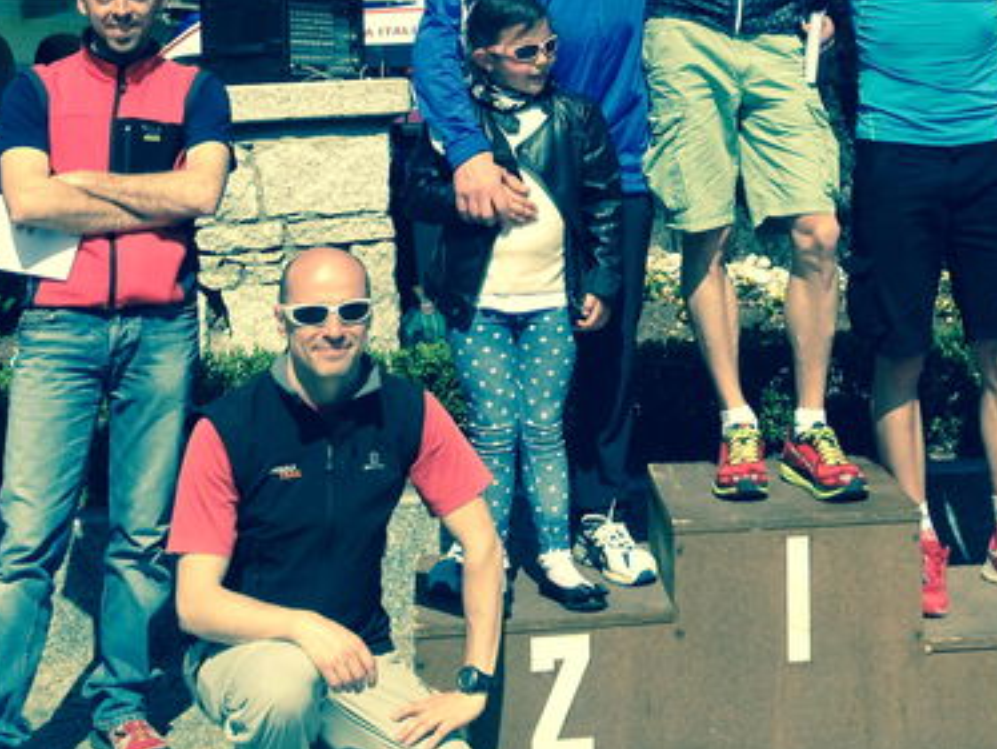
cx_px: 722
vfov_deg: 19.6
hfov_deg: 26.4
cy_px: -9
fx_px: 2104
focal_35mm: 73
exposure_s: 1/1550
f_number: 2.4
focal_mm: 4.12
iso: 50
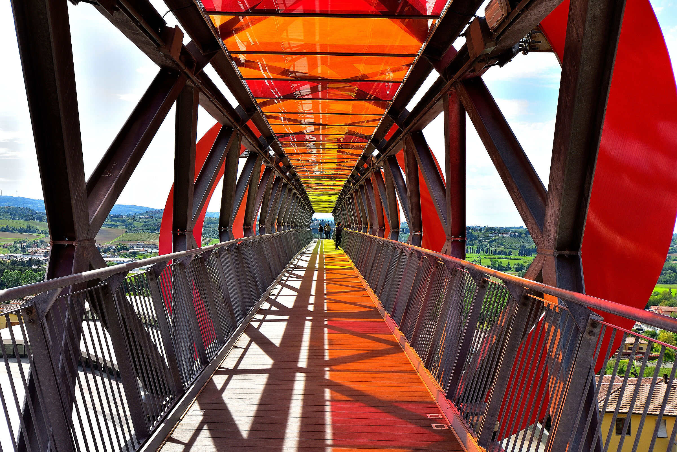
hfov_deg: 53.1
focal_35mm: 36
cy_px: 226
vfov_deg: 36.9
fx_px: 677
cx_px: 338
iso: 200
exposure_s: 1/50
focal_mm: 24
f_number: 9
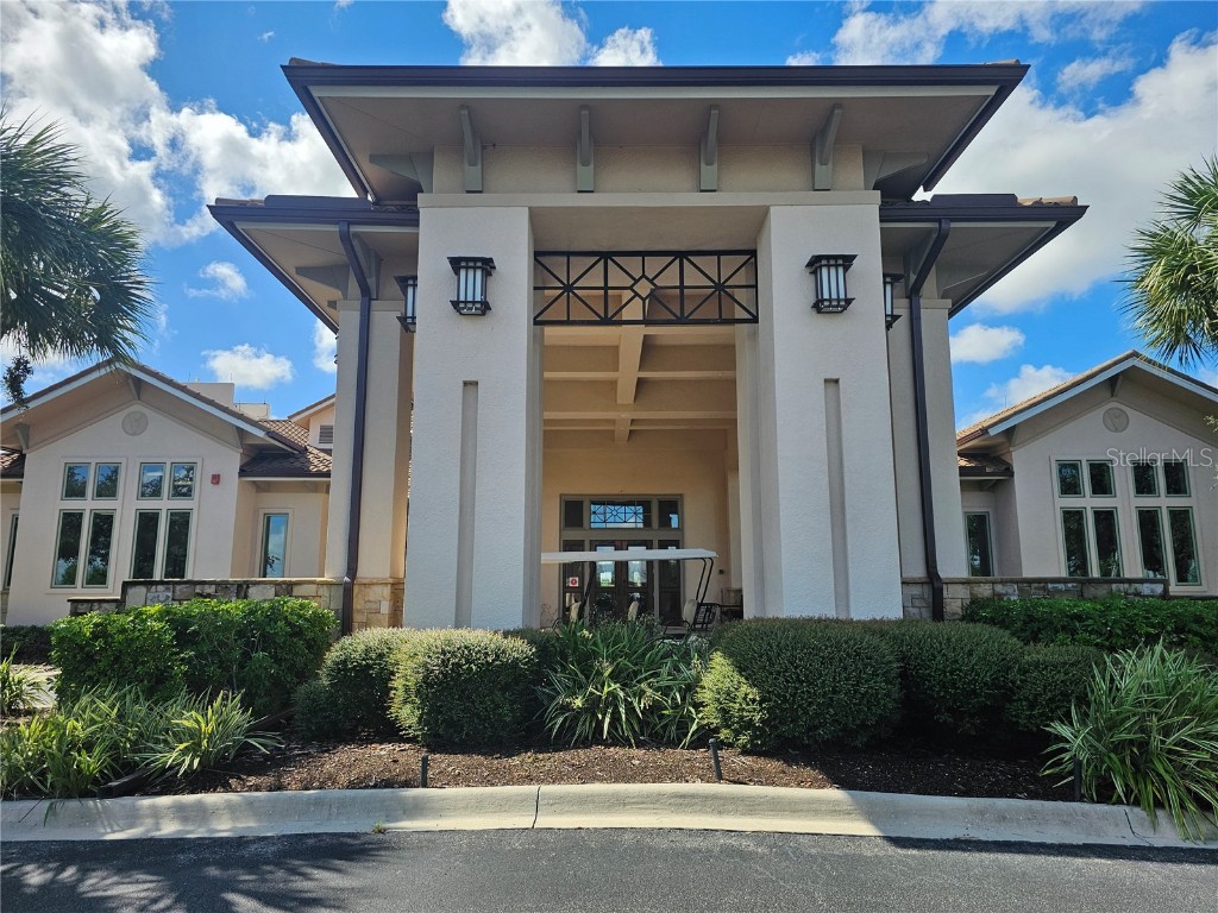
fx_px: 809
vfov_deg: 58.9
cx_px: 609
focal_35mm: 23
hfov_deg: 73.9
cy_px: 456
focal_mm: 6.3
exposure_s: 1/1182
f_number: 1.7
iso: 20
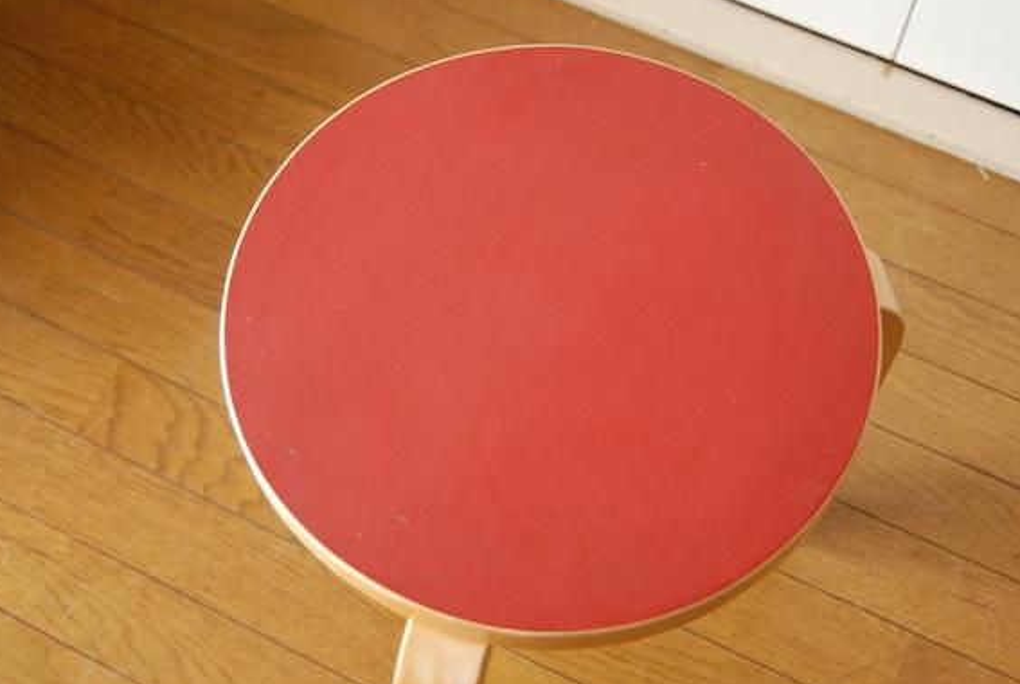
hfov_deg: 36.2
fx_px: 1561
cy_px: 348
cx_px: 543
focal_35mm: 55
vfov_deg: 24.7
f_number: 3.8
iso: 1250
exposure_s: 1/40
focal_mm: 32
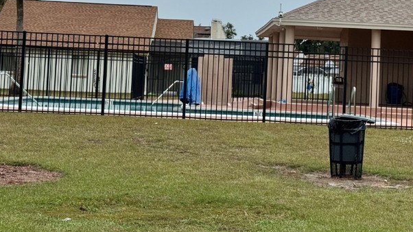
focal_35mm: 89
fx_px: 974
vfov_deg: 13.5
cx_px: 258
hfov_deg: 23.9
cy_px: 36
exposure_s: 1/3096
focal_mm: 6.76
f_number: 1.78
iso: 64
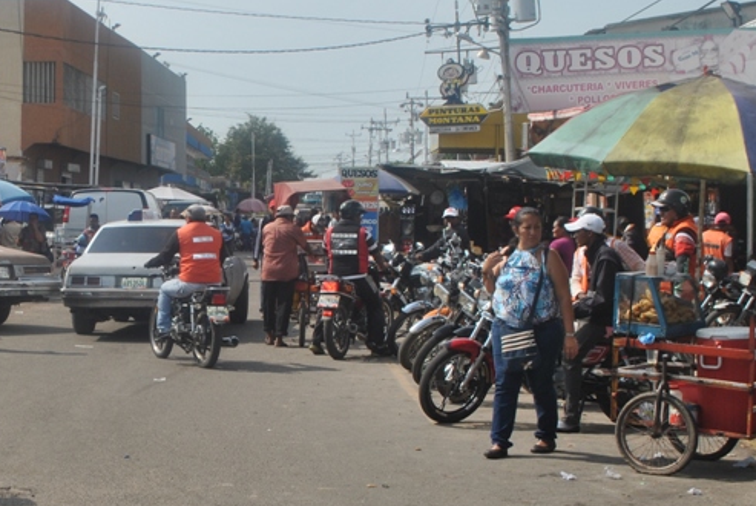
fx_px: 1703
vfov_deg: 16.9
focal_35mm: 81
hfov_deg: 24.4
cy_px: 289
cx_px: 100
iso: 100
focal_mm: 26
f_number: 10
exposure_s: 1/200
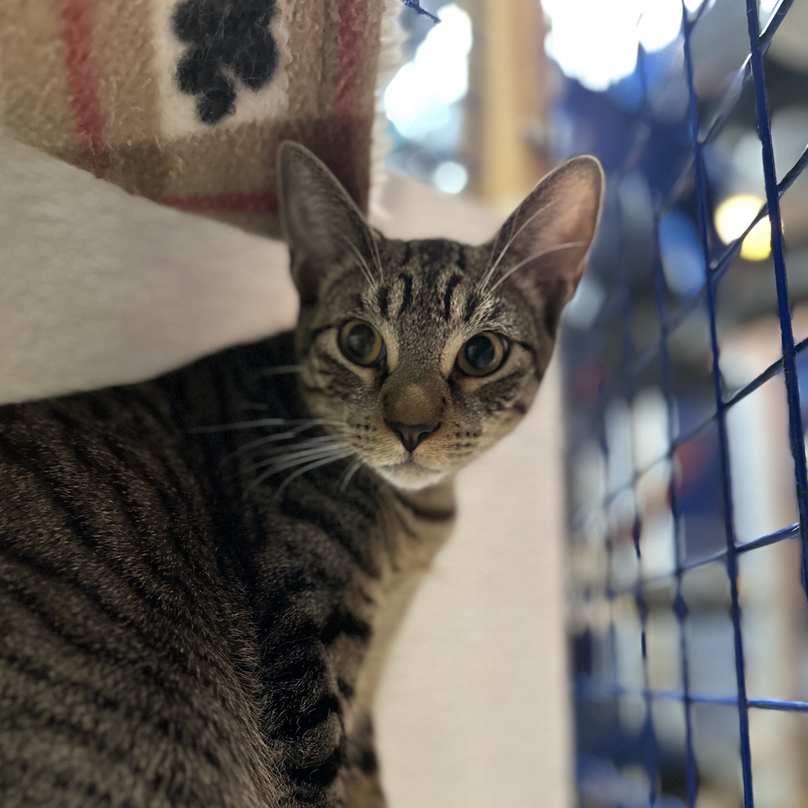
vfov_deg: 54.7
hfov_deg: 55.6
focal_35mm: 29
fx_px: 766
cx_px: 396
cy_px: 525
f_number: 1.78
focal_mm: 6.86
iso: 800
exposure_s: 1/40
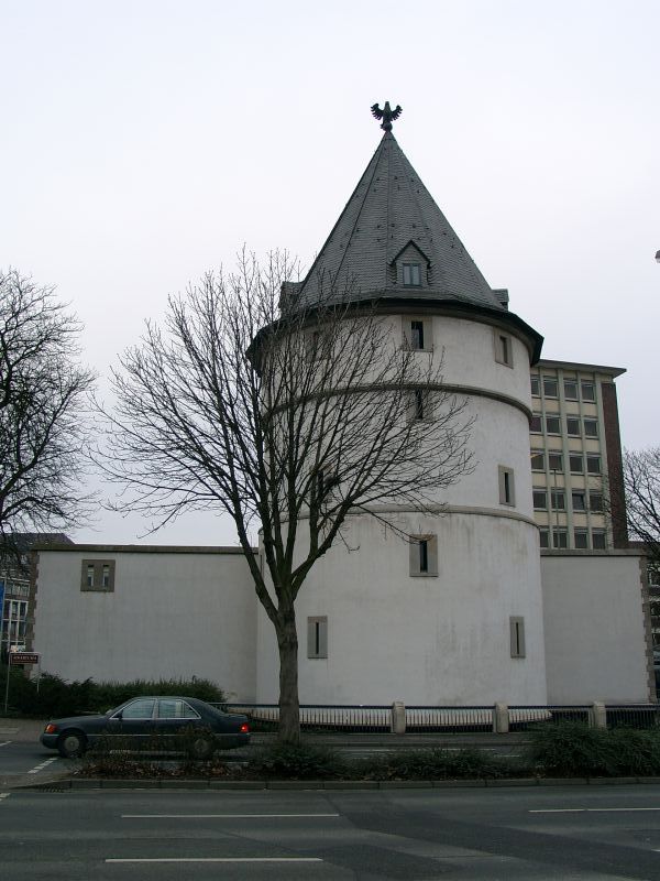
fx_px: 864
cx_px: 330
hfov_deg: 41.8
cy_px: 440
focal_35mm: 34
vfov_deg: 54.0
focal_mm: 7.13
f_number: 4
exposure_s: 1/125
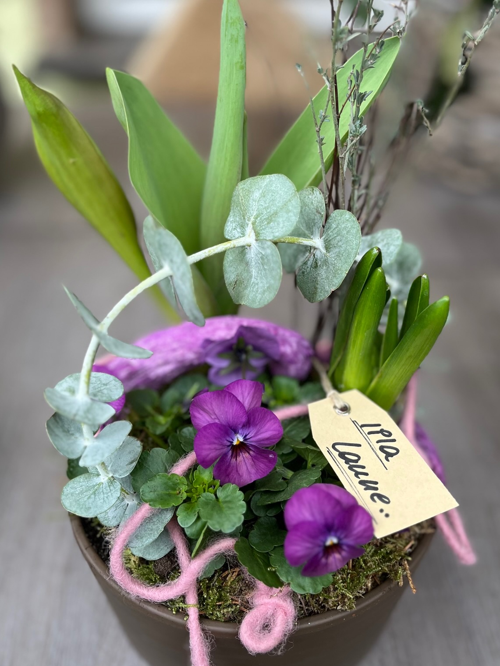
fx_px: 674
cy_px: 315
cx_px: 301
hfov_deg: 40.5
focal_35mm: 35
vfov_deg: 52.6
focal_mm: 5.1
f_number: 1.6
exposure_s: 1/100
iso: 64
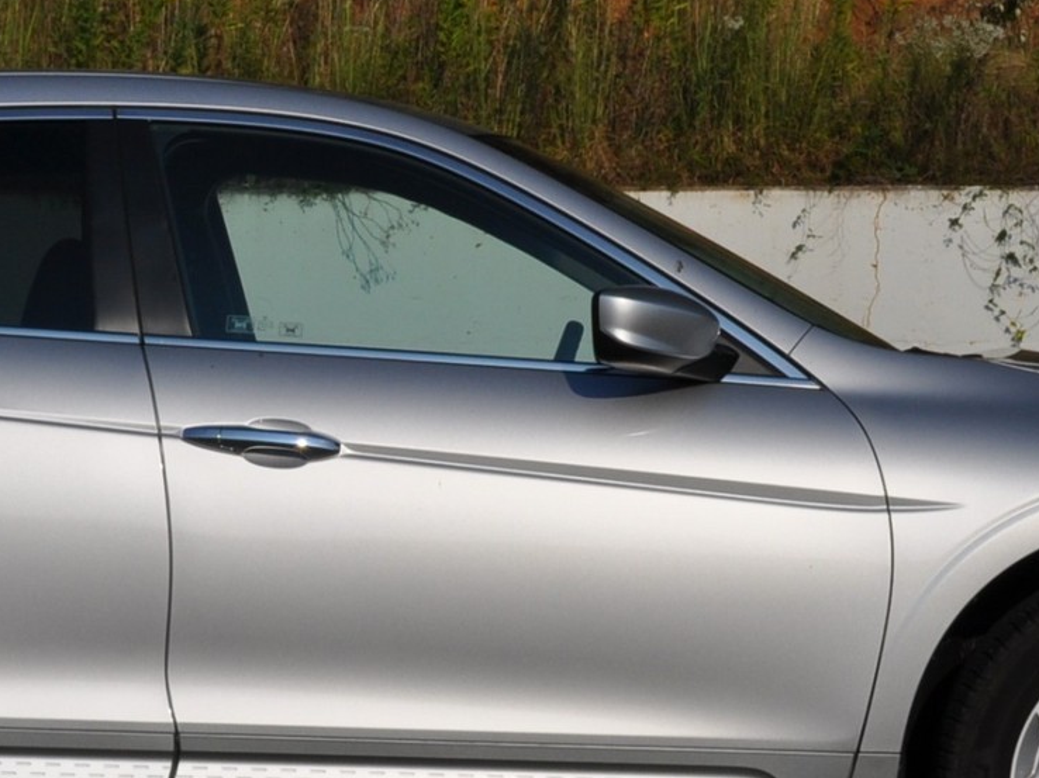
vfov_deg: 10.5
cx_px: 314
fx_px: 4250
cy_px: 483
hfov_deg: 13.9
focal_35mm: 142
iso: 200
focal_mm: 29
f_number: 13
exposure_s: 1/640
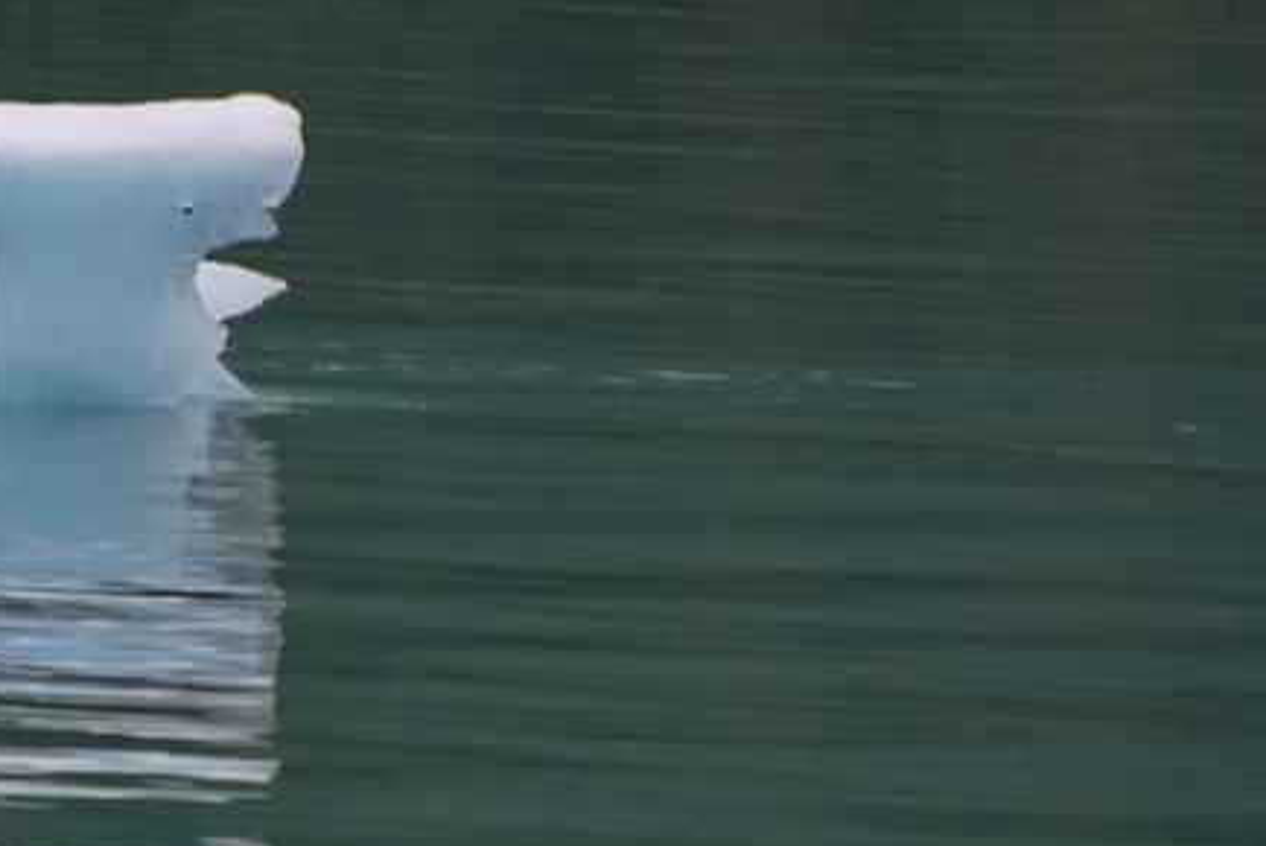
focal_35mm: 884
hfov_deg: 2.3
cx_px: 123
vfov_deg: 1.6
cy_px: 403
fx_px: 31107
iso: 180
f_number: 5.6
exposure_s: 1/640
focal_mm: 300
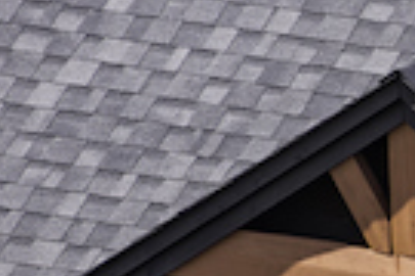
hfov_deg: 1.2
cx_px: 836
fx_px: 19261
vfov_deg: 0.8
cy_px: 239
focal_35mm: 1671
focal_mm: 200
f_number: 8
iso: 100
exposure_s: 1/125
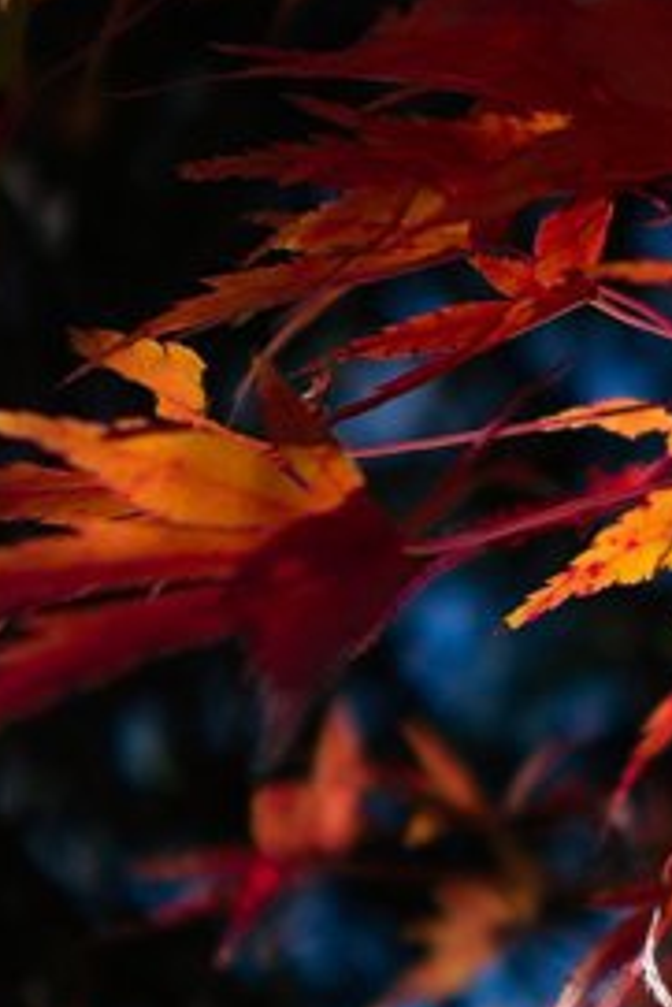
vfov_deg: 16.7
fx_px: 3383
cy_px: 100
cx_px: 852
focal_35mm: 121
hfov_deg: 11.1
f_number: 2.8
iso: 100
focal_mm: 24.2
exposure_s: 1/1000
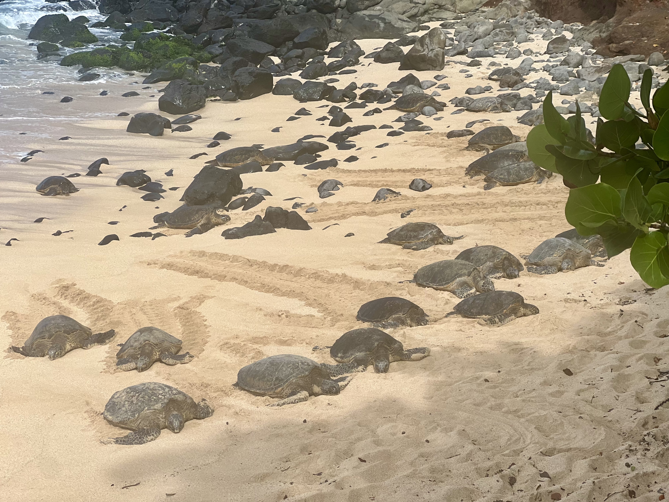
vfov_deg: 19.1
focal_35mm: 77
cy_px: 251
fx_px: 1488
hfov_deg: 25.3
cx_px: 334
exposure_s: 1/732
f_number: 2.8
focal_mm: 9
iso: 32
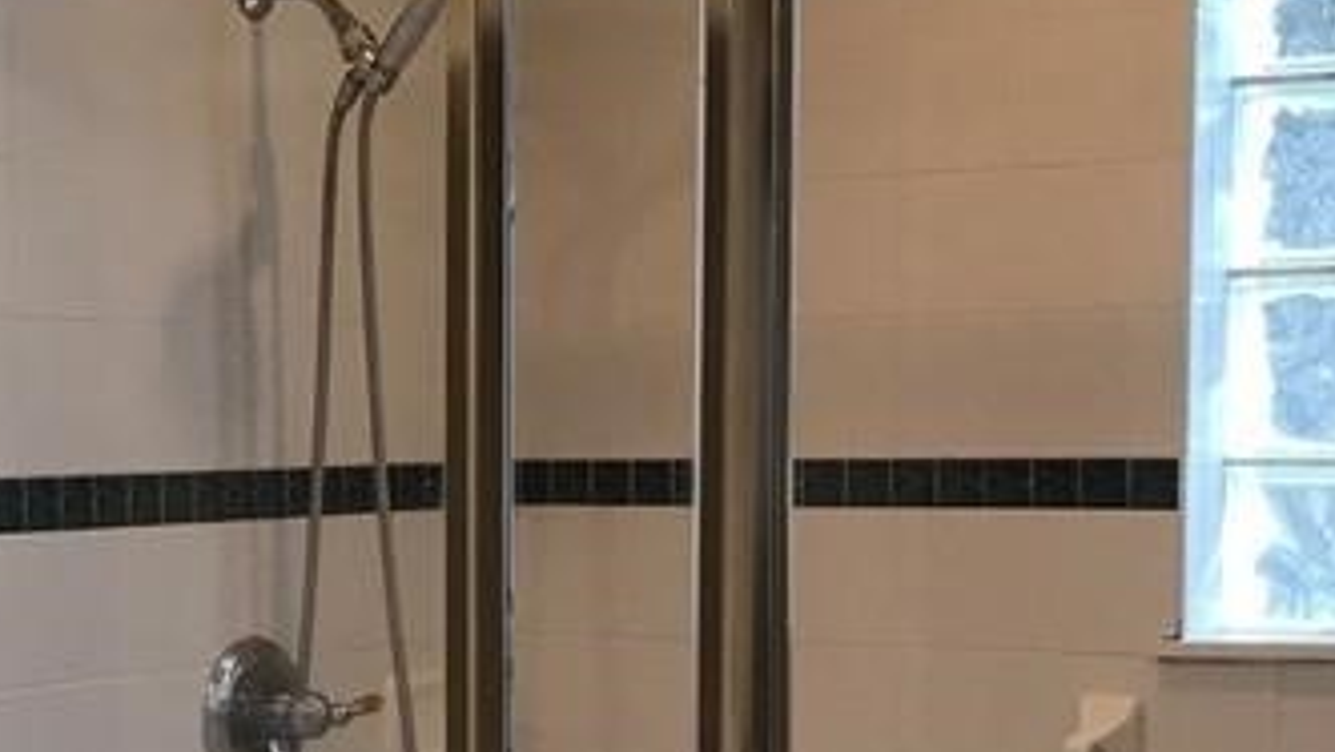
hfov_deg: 22.3
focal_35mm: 94
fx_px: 3329
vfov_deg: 12.8
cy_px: 716
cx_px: 193
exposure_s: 1/40
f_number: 1.8
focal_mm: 3.99
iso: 25
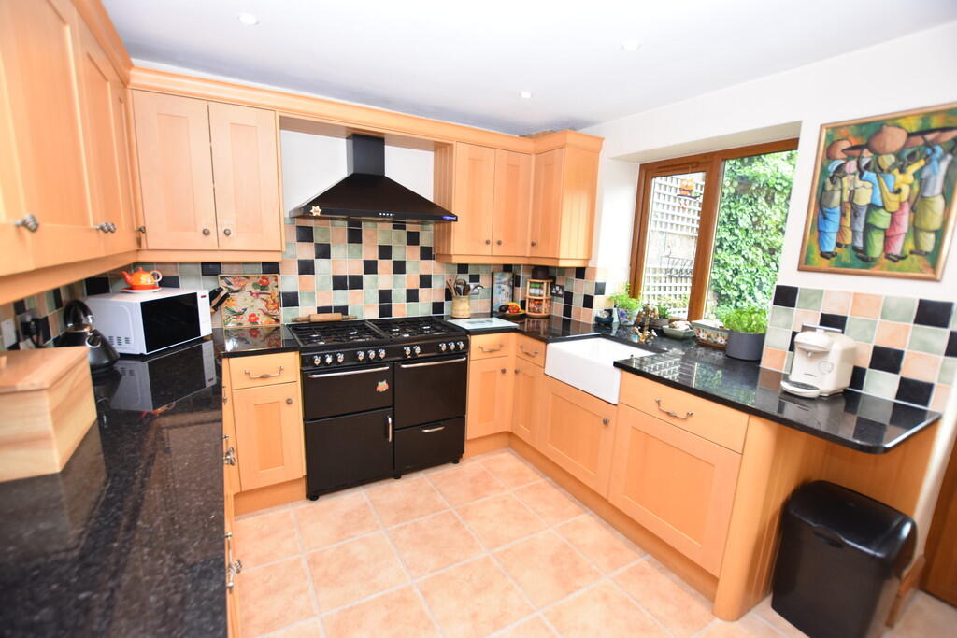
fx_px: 399
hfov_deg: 100.4
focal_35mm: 15
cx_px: 478
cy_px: 319
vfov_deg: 77.3
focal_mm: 10
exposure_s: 1/60
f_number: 4
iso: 560
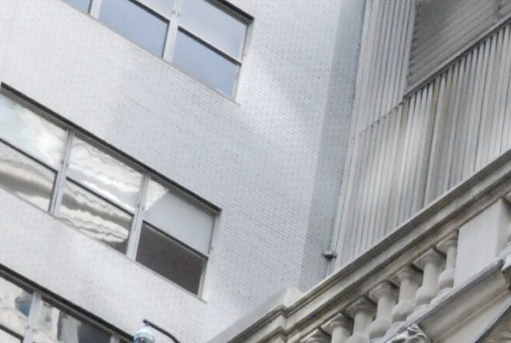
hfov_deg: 6.3
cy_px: 448
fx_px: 4594
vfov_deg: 4.3
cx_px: 855
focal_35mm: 323
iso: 1600
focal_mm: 55
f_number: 9
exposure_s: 1/320
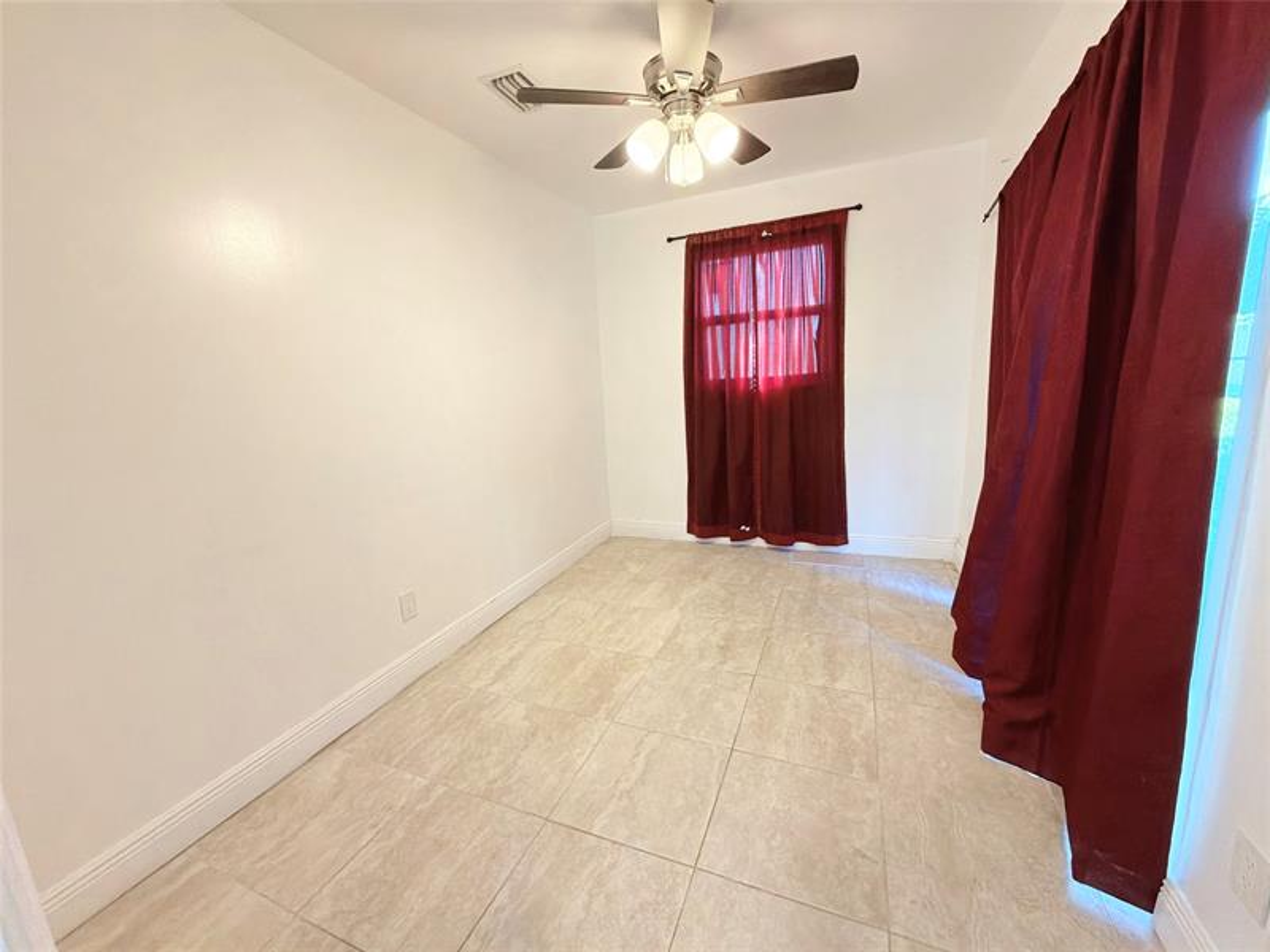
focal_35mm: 14
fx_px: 514
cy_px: 476
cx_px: 635
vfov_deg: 85.7
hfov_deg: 102.1
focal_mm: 2.22
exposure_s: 1/60
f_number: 2.2
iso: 500
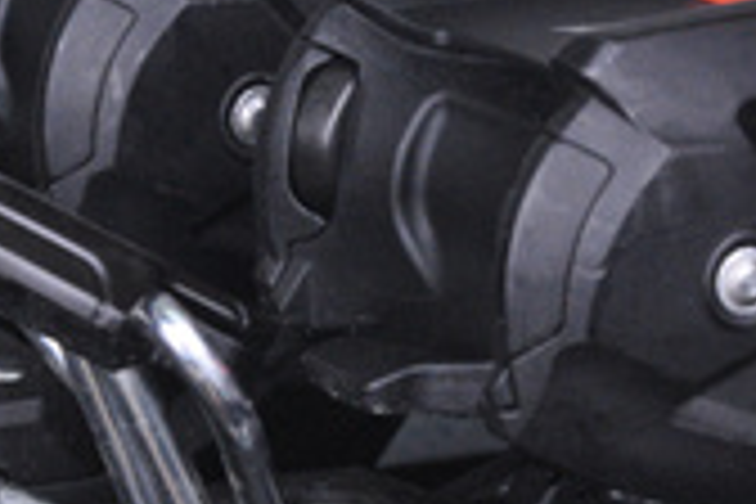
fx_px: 6740
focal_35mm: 321
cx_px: 441
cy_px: 457
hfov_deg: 6.4
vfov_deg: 4.3
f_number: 9.5
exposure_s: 1/125
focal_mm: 80
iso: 3200
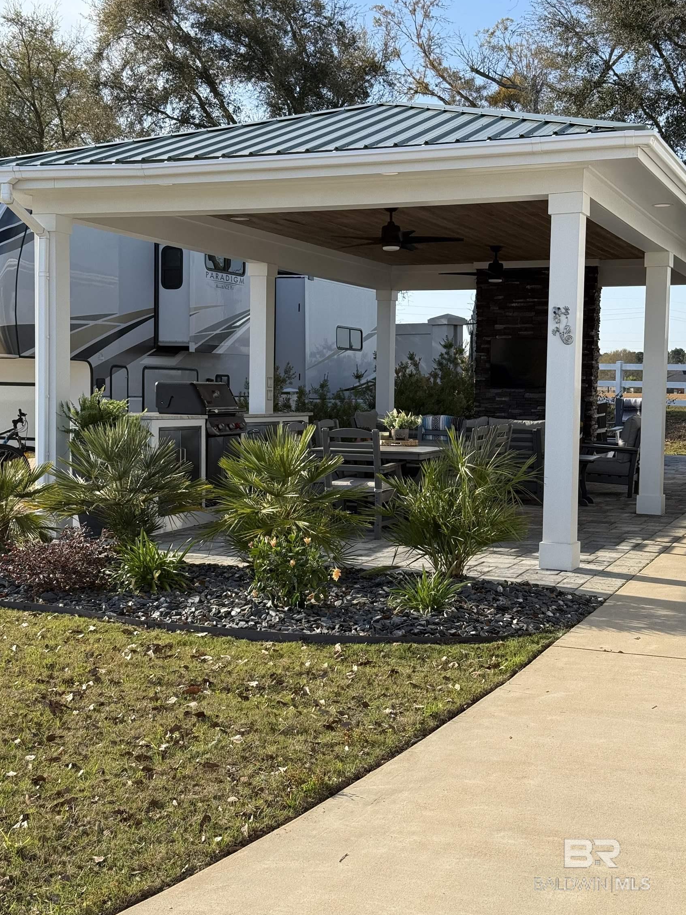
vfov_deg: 38.9
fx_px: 1295
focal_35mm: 49
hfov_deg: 29.7
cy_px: 457
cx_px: 344
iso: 64
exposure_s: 1/2667
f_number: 1.78
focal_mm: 6.76
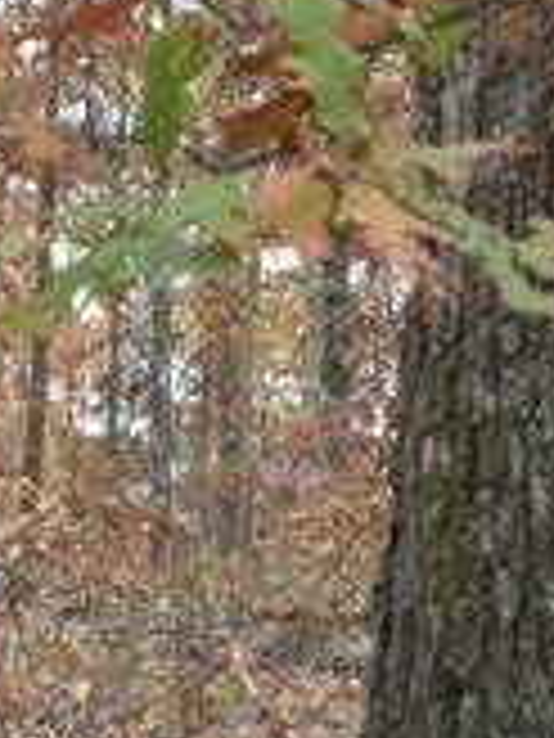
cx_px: 1153
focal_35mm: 191
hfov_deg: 7.4
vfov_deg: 10.4
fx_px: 4076
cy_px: 302
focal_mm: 20
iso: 220
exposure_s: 1/30
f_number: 9
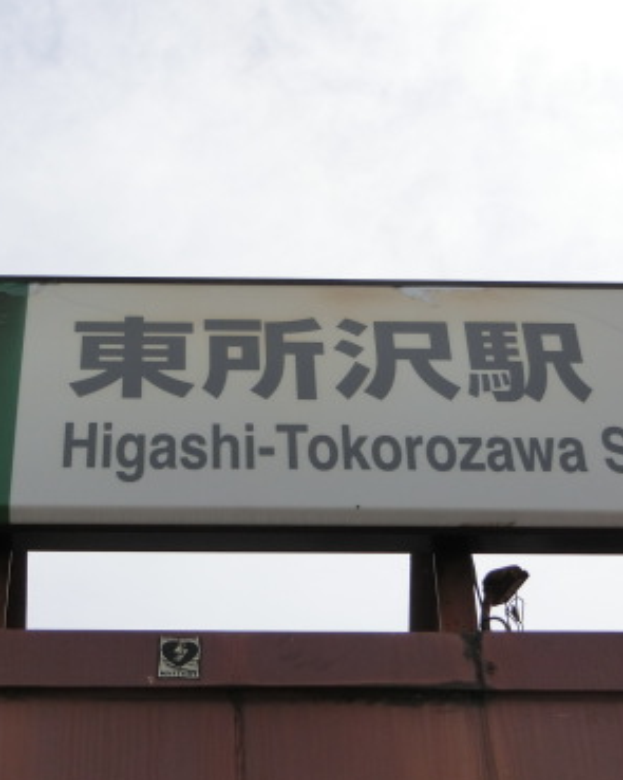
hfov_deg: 17.4
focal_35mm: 88
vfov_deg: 21.7
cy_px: 404
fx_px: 2029
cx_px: 226
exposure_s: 1/250
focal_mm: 9.3
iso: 80
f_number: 9.4
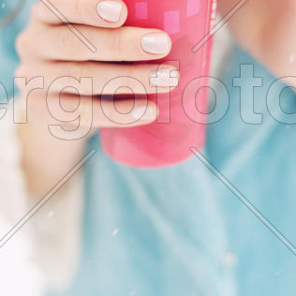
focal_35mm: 78
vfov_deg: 22.1
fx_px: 755
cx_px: 143
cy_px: 100
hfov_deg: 22.2
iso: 640
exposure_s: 1/500
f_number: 2.5
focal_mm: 50
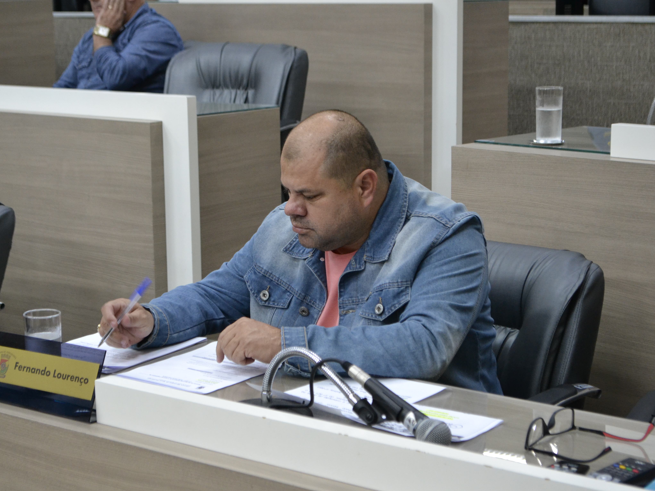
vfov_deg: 18.9
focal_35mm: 78
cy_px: 246
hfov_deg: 25.0
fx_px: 1476
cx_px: 305
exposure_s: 1/30
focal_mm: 48
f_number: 5.6
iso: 1600
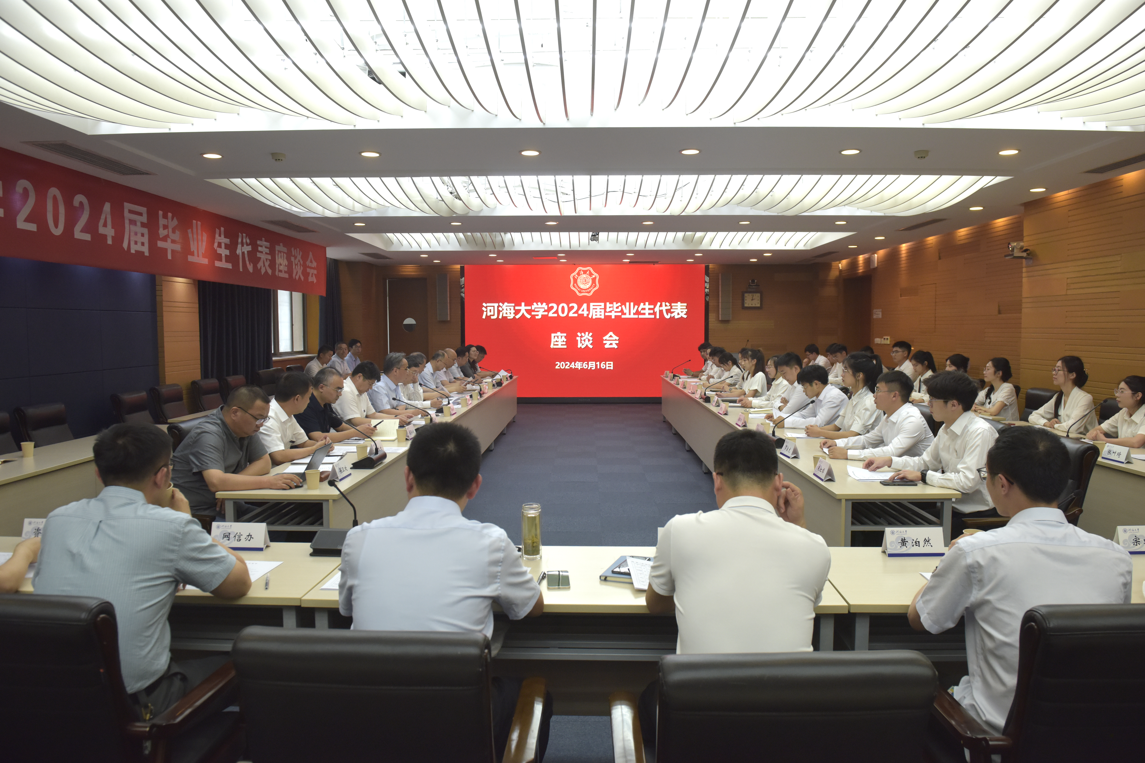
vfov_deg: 53.1
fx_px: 763
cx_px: 572
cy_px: 382
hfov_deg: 73.7
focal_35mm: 24
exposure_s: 1/160
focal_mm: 24
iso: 2000
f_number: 5.6
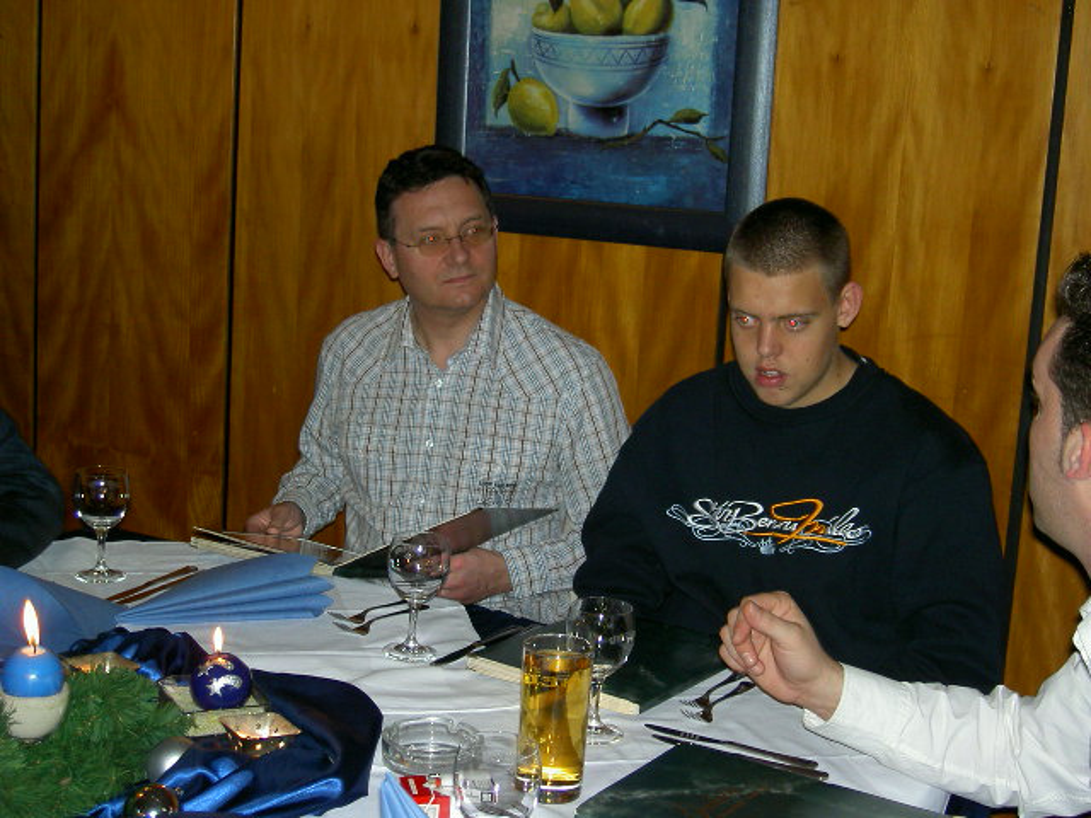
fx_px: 1733
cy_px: 409
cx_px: 546
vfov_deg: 26.6
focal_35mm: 55
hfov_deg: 34.9
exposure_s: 1/68.5
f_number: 3.3
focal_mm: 11.3
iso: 100
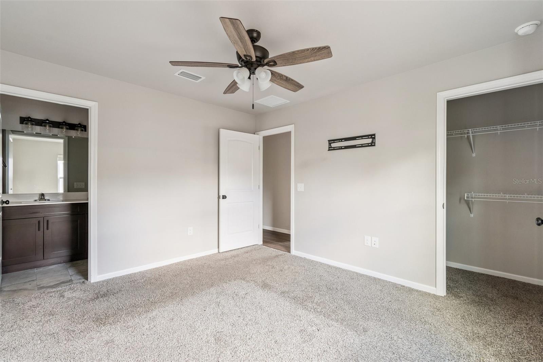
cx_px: 272
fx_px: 226
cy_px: 181
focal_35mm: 15
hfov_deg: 100.4
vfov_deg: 77.3
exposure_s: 1/1.25
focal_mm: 10
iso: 200
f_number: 8
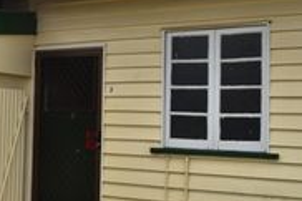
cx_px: 50
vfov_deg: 21.9
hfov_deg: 31.4
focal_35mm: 62
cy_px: 104
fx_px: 520
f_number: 13
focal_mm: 16
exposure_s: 1/200
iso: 100
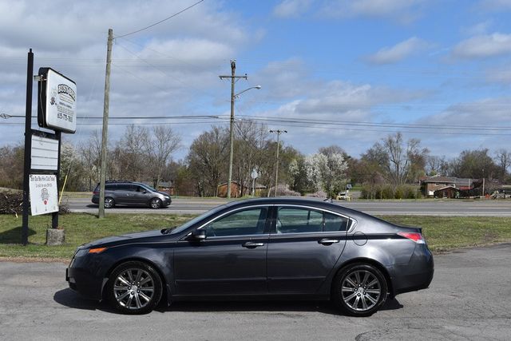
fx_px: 575
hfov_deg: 47.9
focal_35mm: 40
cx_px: 256
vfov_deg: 33.0
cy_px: 170
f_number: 10
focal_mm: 27
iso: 100
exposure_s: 1/400
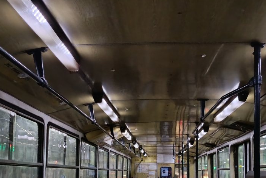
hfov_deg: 41.0
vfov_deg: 26.7
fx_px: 355
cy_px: 174
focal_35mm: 48
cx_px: 153
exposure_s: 1/20
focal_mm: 4.71
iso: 1600
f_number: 1.7
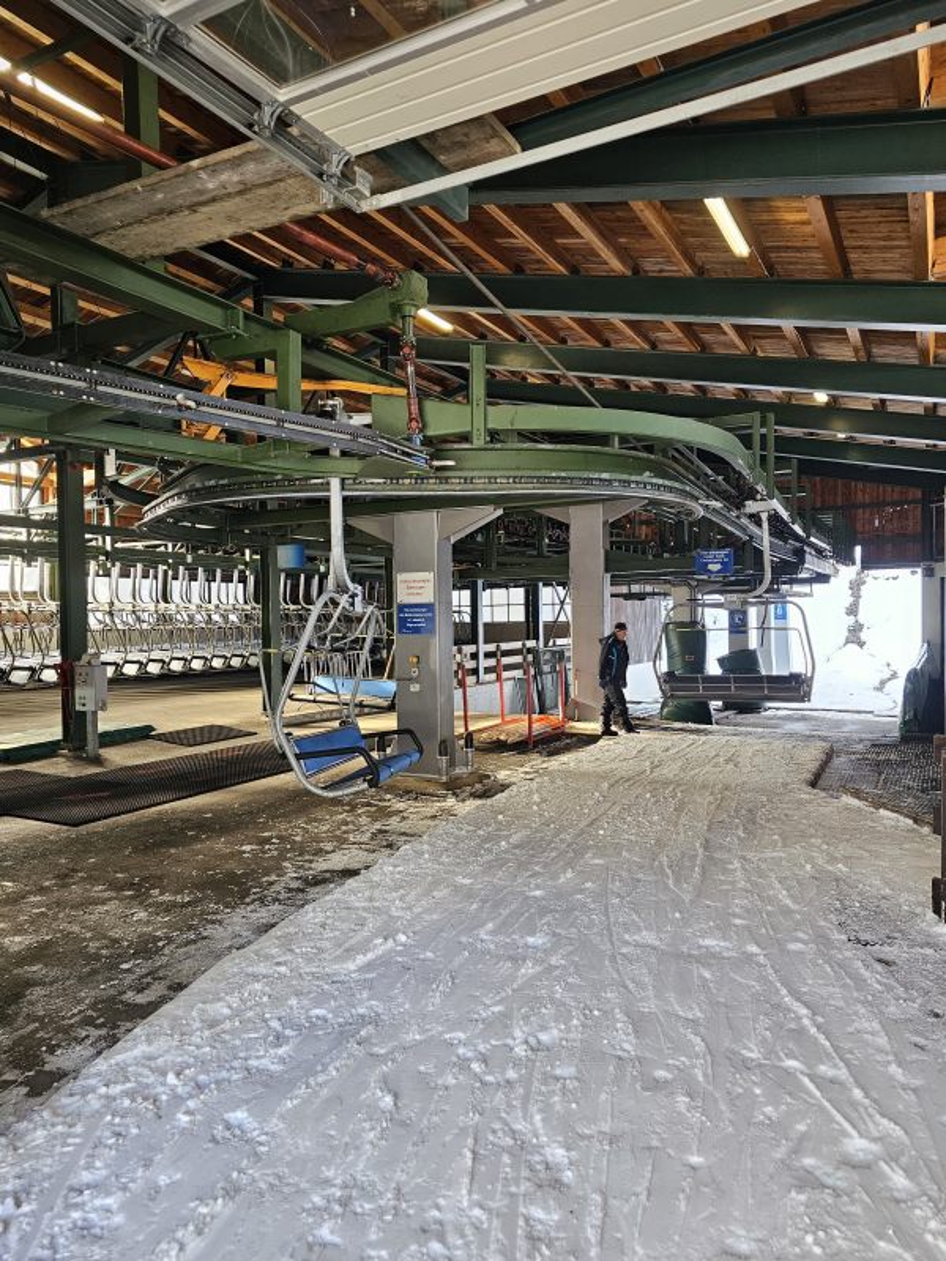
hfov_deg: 58.9
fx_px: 838
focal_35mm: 23
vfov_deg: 73.9
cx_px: 473
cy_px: 630
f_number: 1.7
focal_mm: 6.3
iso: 125
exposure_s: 1/100
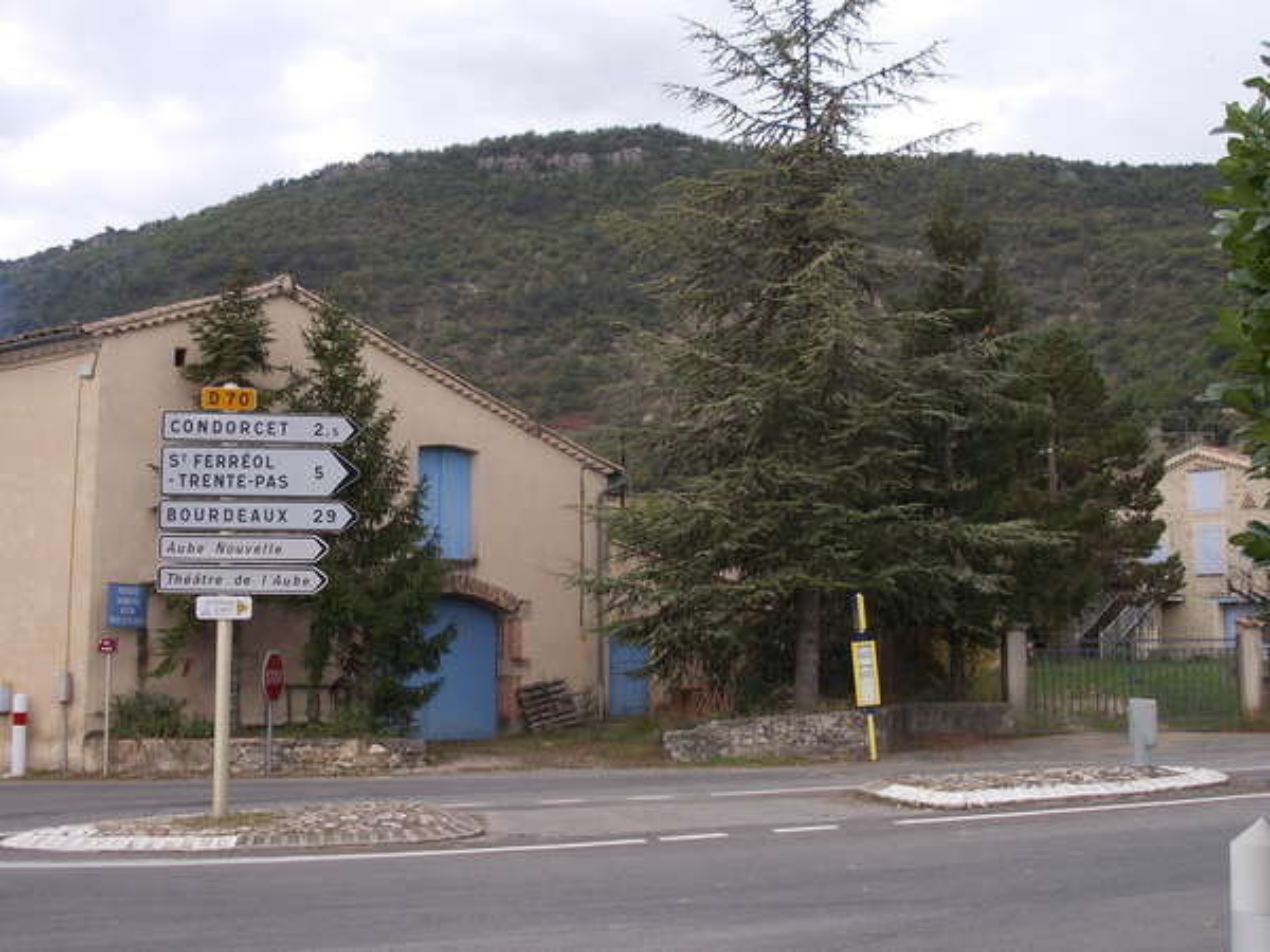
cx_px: 635
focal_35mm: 43
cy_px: 476
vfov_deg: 33.6
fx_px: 1578
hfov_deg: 43.9
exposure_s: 1/200
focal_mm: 6.1
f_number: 3.3
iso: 80
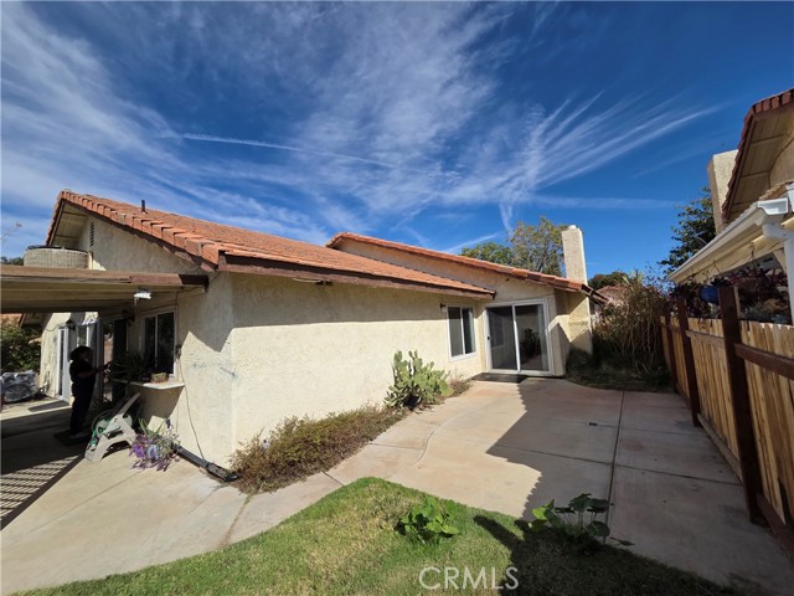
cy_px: 298
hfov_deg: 106.2
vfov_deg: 89.9
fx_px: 298
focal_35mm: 13
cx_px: 397
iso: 50
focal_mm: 2.2
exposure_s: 1/3531
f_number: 2.2
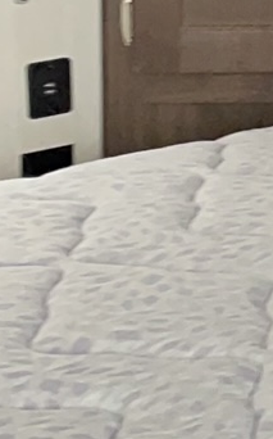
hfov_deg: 7.3
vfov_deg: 13.1
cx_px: 811
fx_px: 1898
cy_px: 45
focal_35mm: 159
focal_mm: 4.2
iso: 500
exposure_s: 1/100
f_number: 1.6
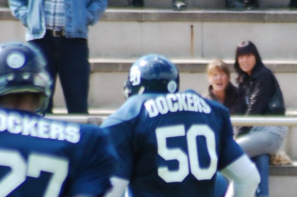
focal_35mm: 1327
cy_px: 197
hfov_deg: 1.6
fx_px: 10924
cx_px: 256
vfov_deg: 1.0
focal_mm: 300
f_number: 5.6
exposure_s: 1/500
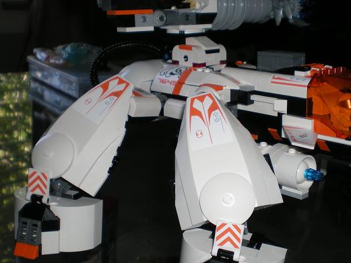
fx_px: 568
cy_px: 145
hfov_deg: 34.2
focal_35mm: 56
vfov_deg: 26.1
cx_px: 214
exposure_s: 1/60
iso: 64
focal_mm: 6.3
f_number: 3.1
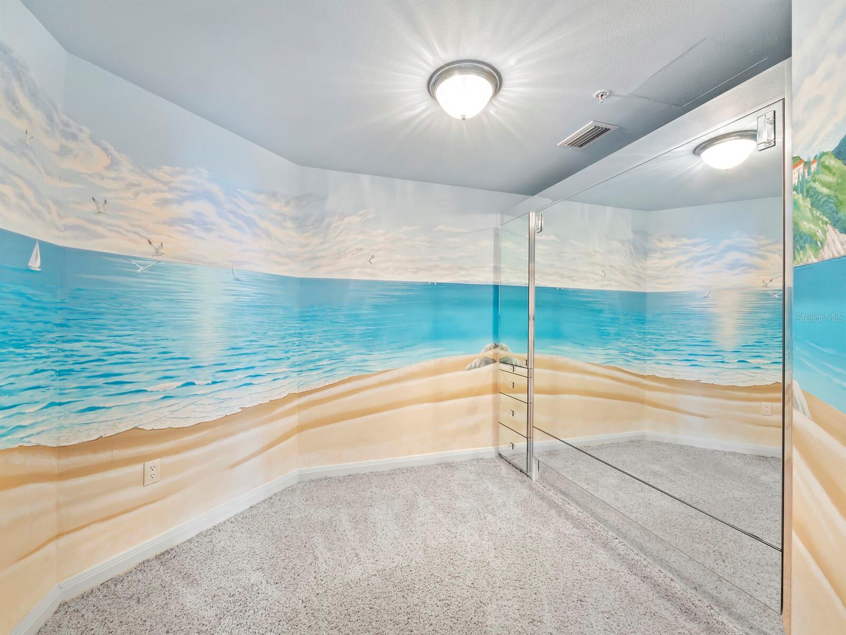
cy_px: 318
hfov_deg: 102.1
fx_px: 342
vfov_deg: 85.7
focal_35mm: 14
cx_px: 423
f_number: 10
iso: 400
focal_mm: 7
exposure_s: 1.6
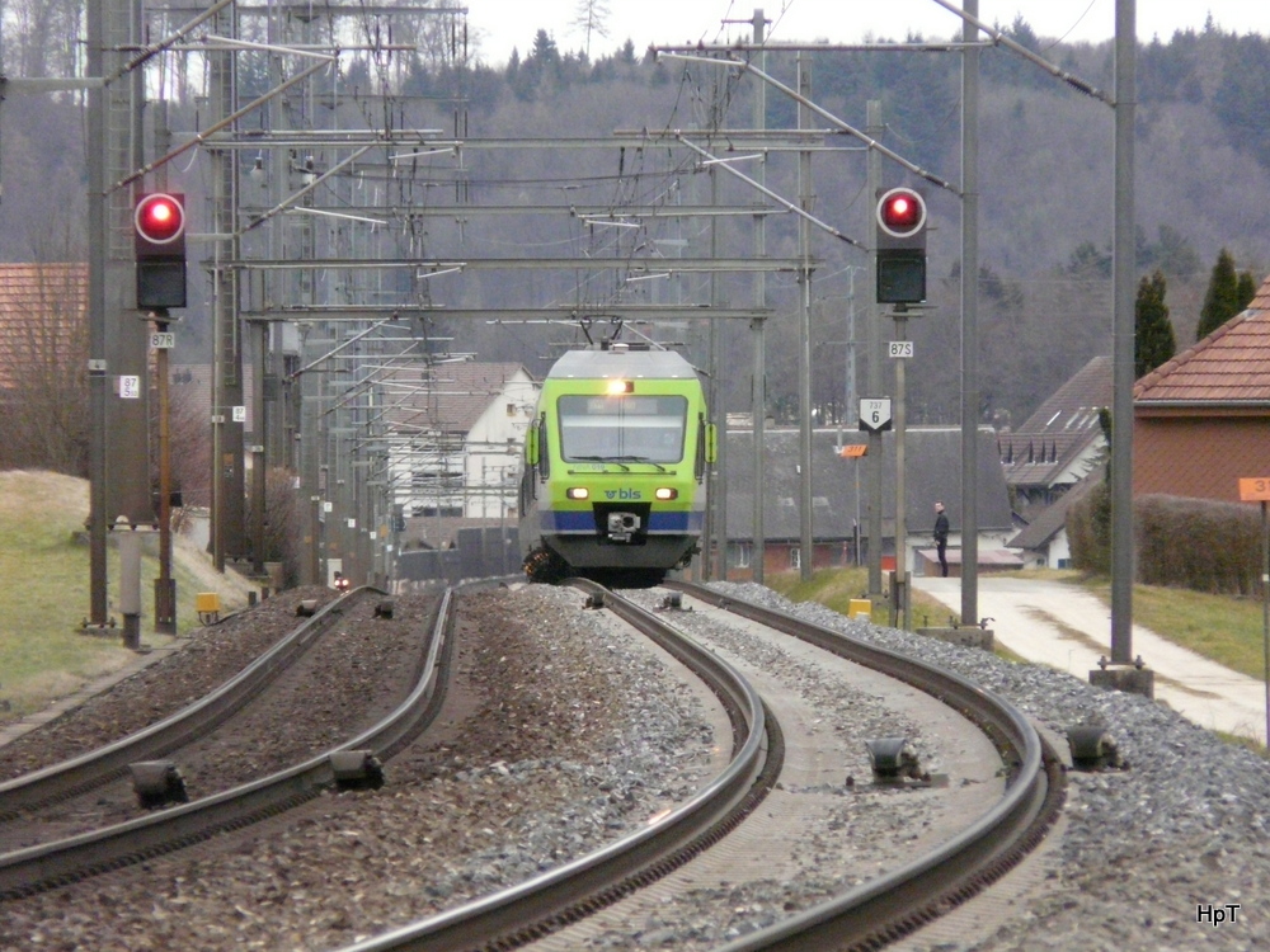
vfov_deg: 3.0
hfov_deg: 4.0
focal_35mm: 494
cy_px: 476
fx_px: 18124
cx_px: 635
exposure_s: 1/500
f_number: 4.2
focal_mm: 81.1
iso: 800
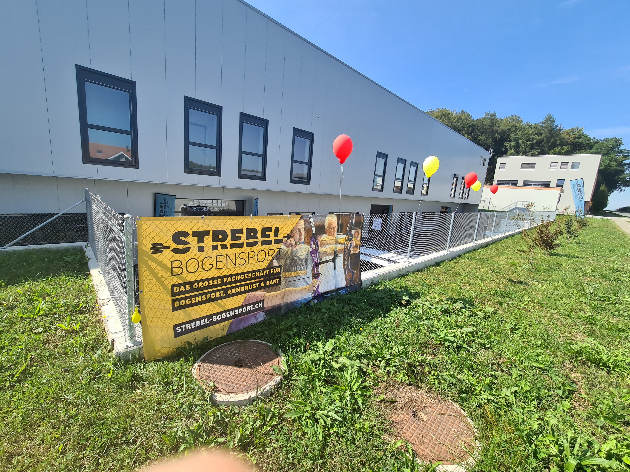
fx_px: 237
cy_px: 236
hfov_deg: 106.2
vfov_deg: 89.9
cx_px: 315
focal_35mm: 13
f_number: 2.2
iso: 64
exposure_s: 1/970
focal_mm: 2.22
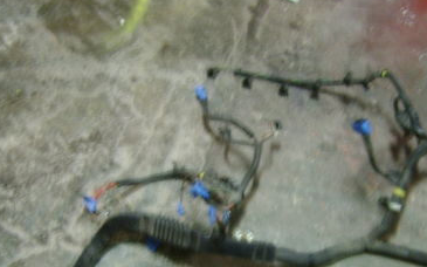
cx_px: 232
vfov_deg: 19.8
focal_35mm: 65
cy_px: 211
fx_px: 756
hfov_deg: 31.5
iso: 100
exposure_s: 1/2
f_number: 2.8
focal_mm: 5.95
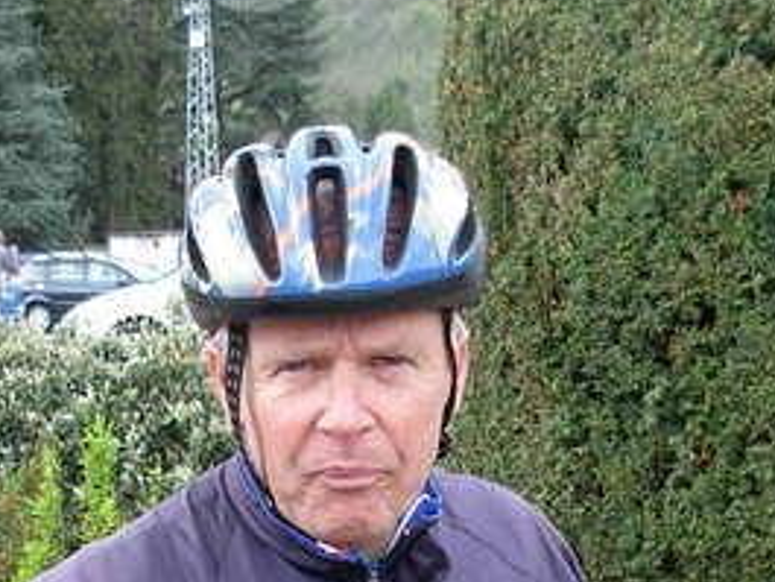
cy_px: 518
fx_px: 1926
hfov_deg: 22.7
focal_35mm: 86
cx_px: 360
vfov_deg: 17.0
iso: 79
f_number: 2.9
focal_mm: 6.3
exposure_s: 1/140
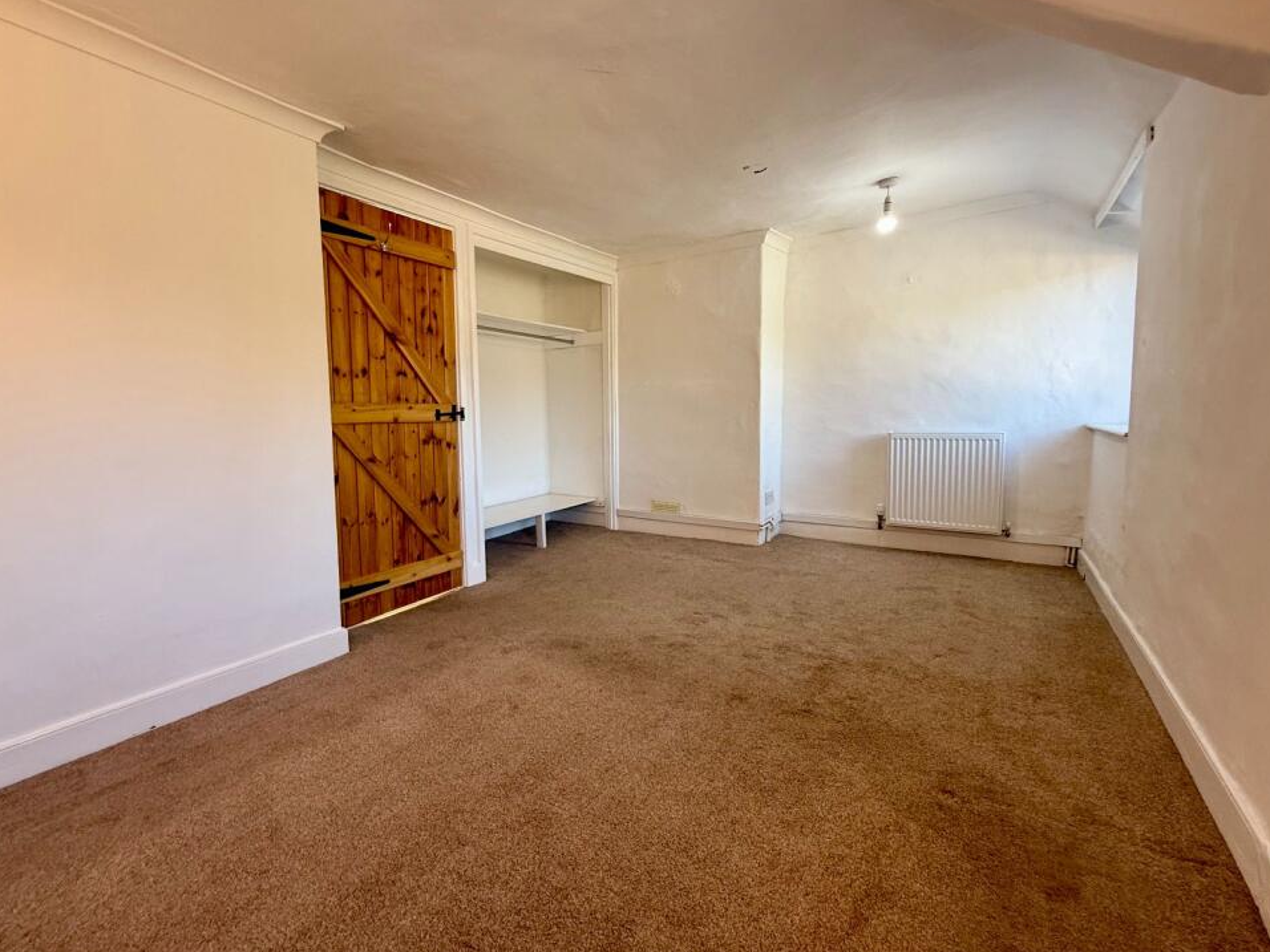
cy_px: 454
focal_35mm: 15
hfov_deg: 98.1
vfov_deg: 81.7
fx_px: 550
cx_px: 608
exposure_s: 1/99
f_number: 2.2
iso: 100
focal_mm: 2.22
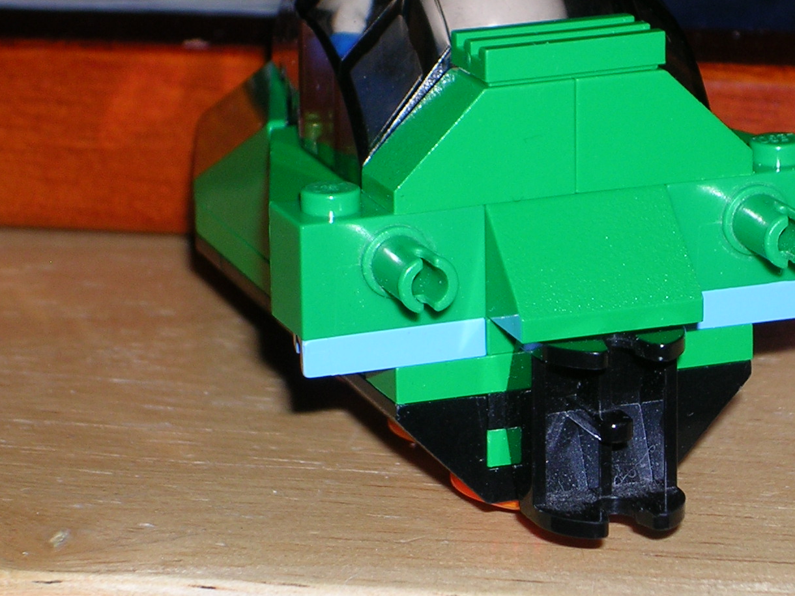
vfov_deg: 7.7
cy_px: 262
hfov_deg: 10.2
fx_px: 4432
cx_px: 485
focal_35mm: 193
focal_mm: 17.4
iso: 50
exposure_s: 1/60.1
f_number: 4.9
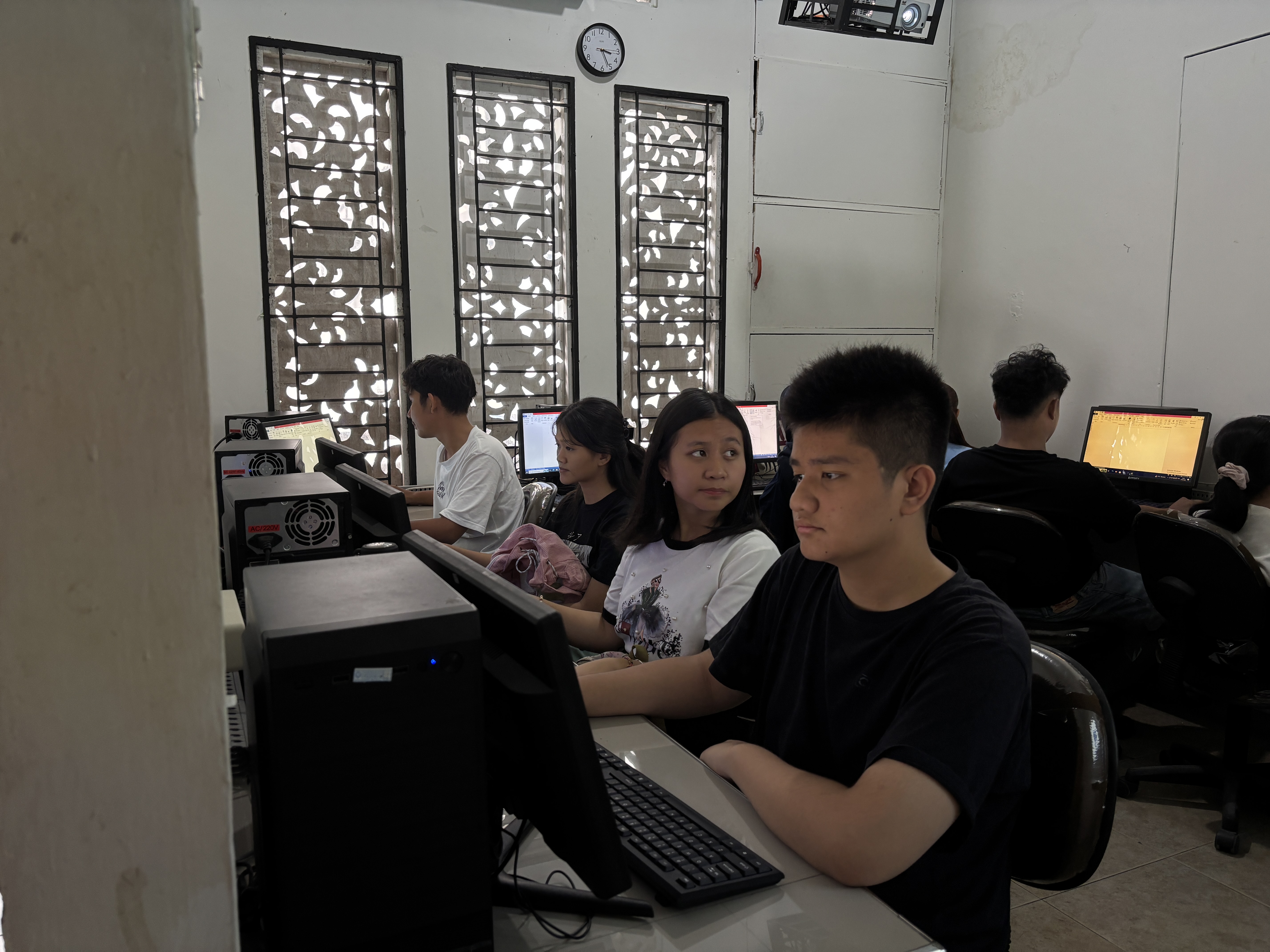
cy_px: 476
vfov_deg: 53.1
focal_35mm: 26
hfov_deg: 67.3
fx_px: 954
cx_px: 635
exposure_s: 1/50
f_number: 1.6
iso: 100
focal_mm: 5.96
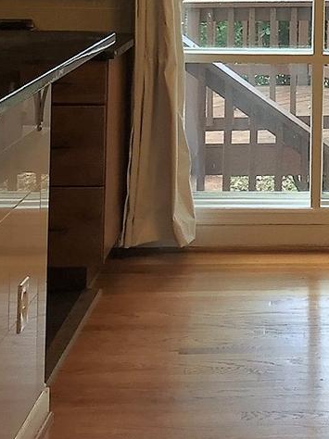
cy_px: -77
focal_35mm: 94
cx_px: 396
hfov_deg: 15.2
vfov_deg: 19.7
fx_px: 1192
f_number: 2.2
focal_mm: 4.15
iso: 32
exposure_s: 1/40
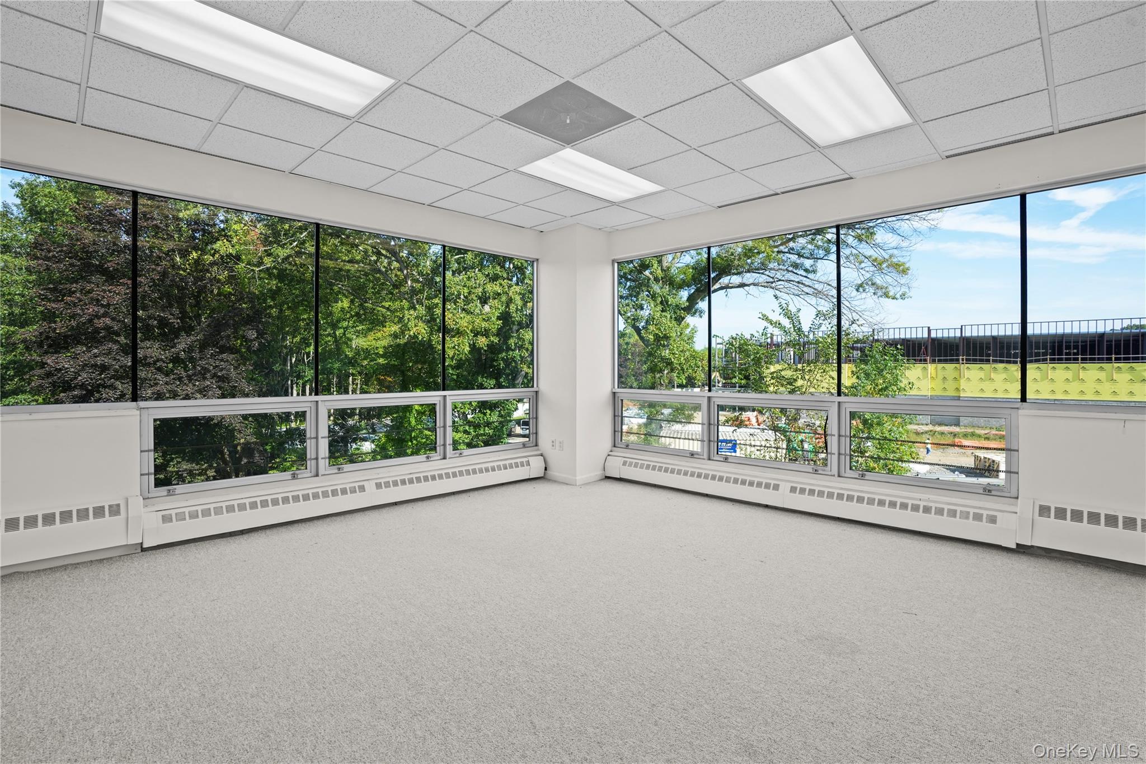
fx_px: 509
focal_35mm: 16
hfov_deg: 96.7
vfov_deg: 73.7
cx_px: 573
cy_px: 382
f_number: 7.1
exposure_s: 1/13
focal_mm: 16
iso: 400
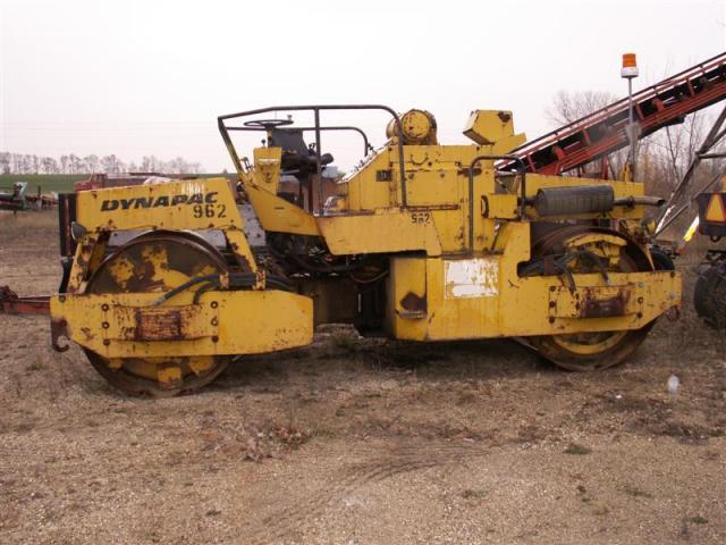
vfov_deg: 40.7
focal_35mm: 35
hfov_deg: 52.6
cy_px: 272
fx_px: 734
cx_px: 363
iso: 50
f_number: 2.8
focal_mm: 5.86
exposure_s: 1/80
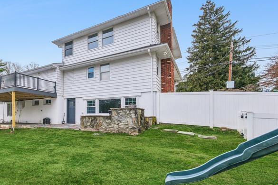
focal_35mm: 21
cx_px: 61
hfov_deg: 73.8
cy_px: 112
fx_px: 162
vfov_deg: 58.9
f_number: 8
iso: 200
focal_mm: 8
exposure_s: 1/200
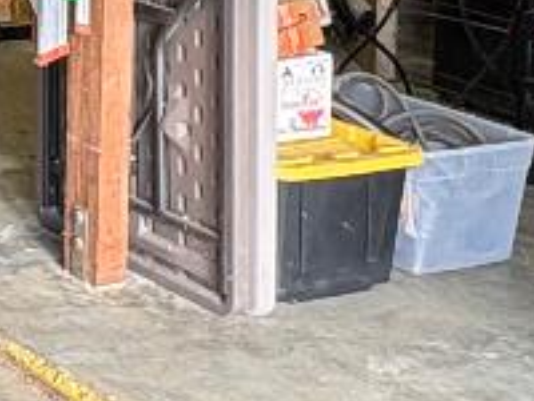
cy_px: -266
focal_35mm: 105
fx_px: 1620
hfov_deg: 17.0
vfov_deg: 13.0
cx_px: -267
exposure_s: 1/60
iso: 125
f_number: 2.2
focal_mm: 2.22
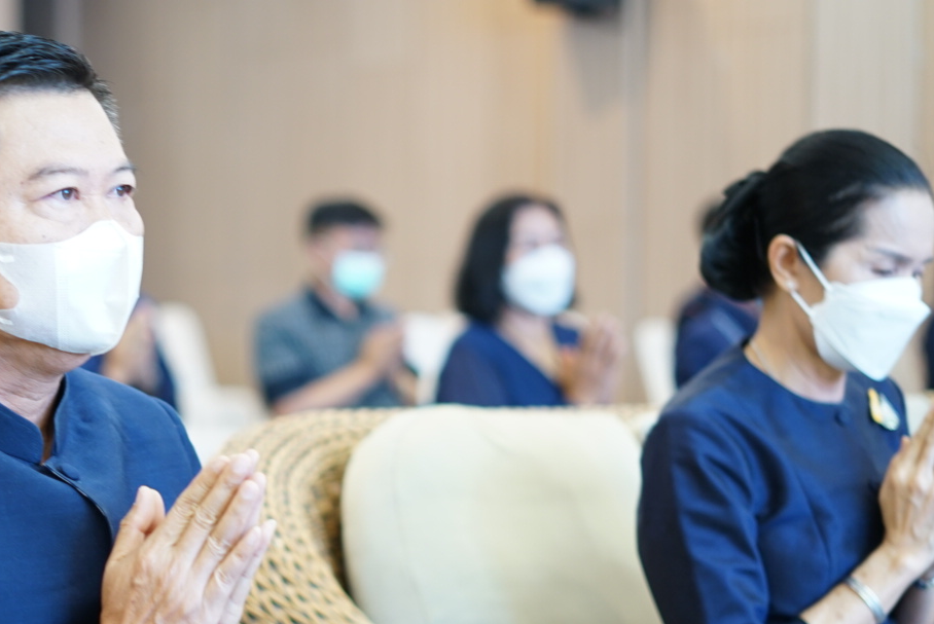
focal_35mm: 89
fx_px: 2311
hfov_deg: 22.6
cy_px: 448
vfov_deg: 15.3
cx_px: 236
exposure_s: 1/20
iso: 400
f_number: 1.8
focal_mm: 50
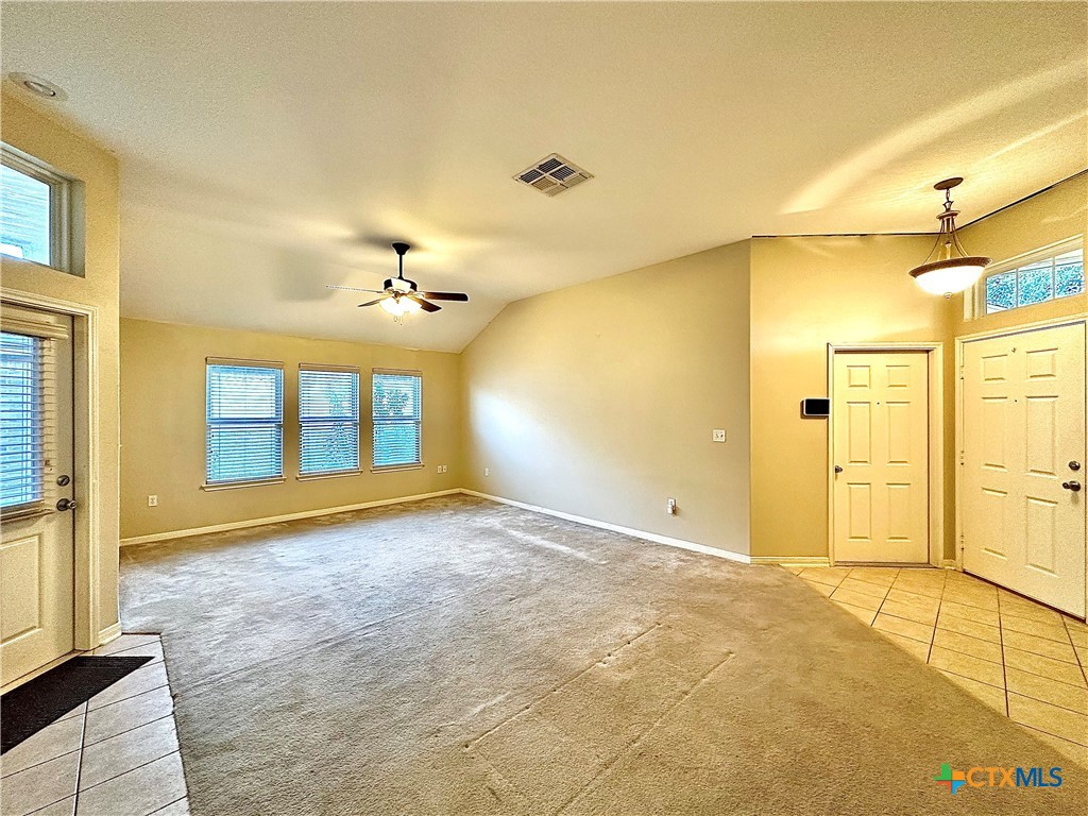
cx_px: 544
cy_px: 408
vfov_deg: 85.7
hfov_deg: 102.1
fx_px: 440
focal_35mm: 14
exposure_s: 1/60
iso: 200
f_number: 2.2
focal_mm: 2.22
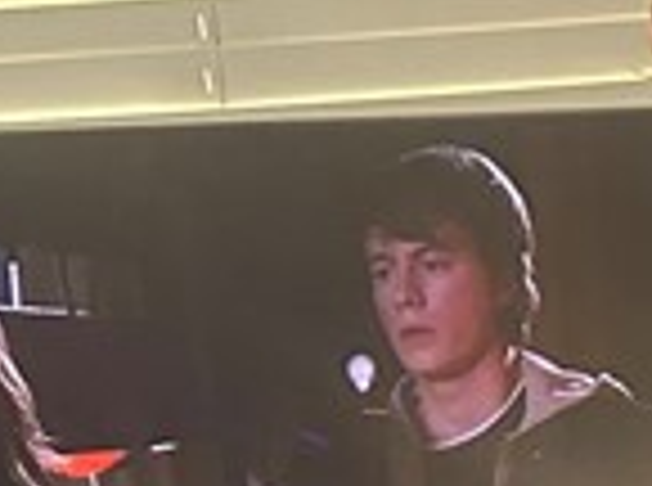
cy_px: 1143
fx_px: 3194
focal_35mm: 170
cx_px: 760
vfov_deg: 8.1
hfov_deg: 11.4
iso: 640
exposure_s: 1/60
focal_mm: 6.86
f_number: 1.78
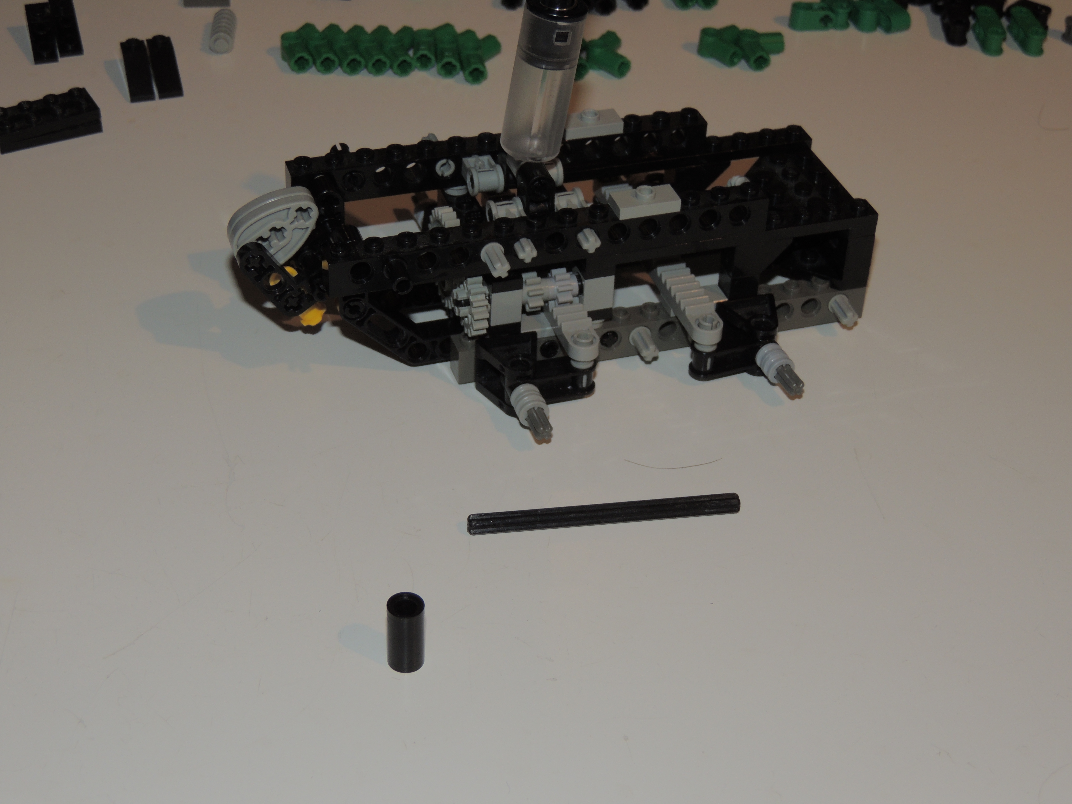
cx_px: 536
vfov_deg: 24.4
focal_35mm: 60
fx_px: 1858
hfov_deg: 32.2
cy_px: 402
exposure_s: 1/50
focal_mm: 10.7
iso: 140
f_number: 3.7
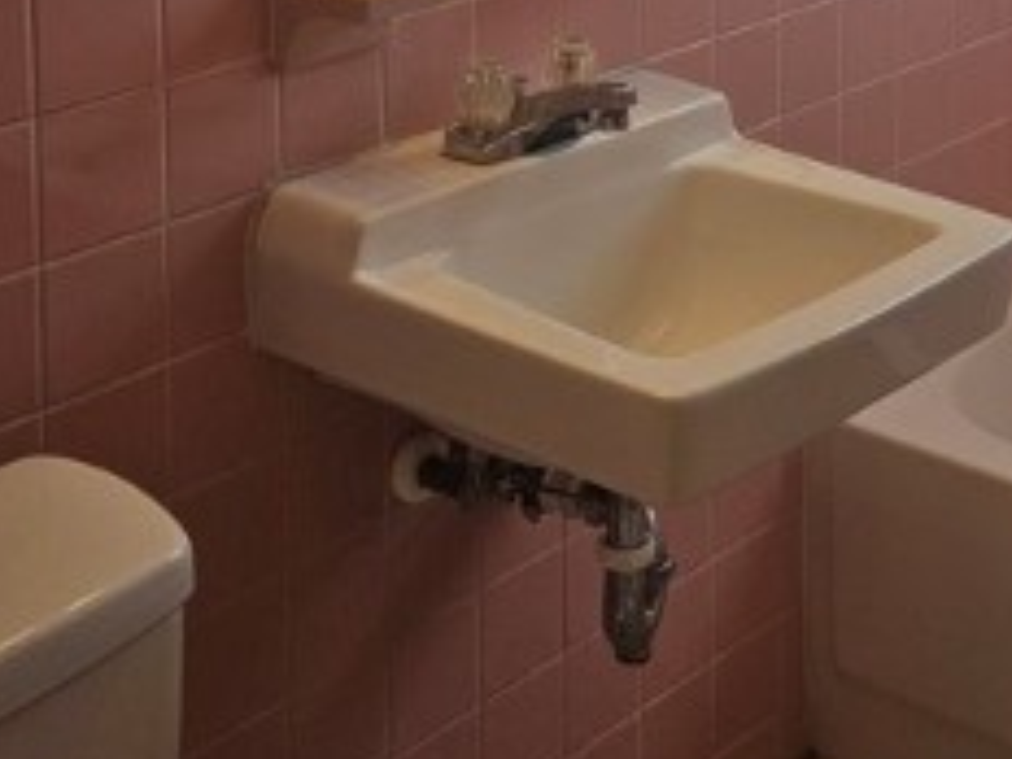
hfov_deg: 25.2
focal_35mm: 76
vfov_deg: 18.1
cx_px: 803
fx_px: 2222
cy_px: -231
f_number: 1.8
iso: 25
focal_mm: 5.4
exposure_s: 1/209
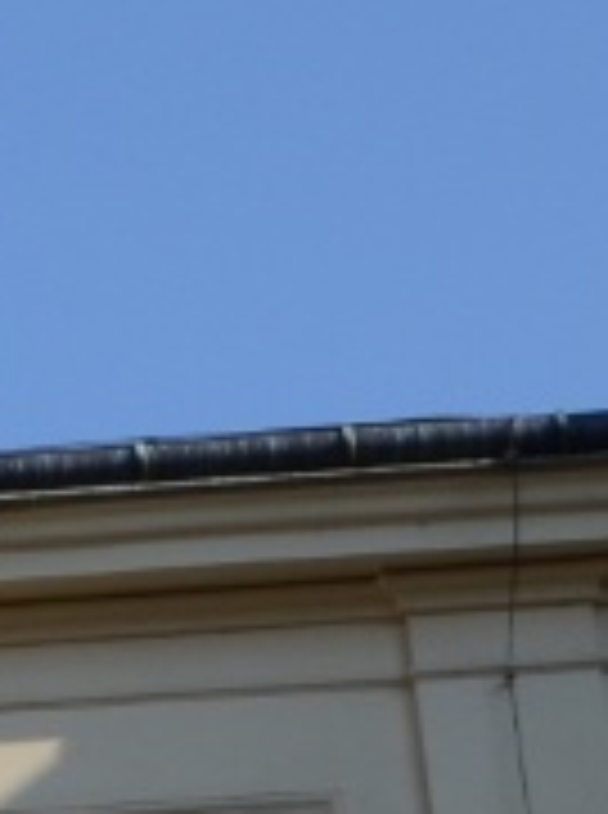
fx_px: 5993
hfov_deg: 4.9
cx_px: -2337
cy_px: 1545
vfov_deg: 7.5
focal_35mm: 255
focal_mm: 20
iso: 200
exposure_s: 1/320
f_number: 9
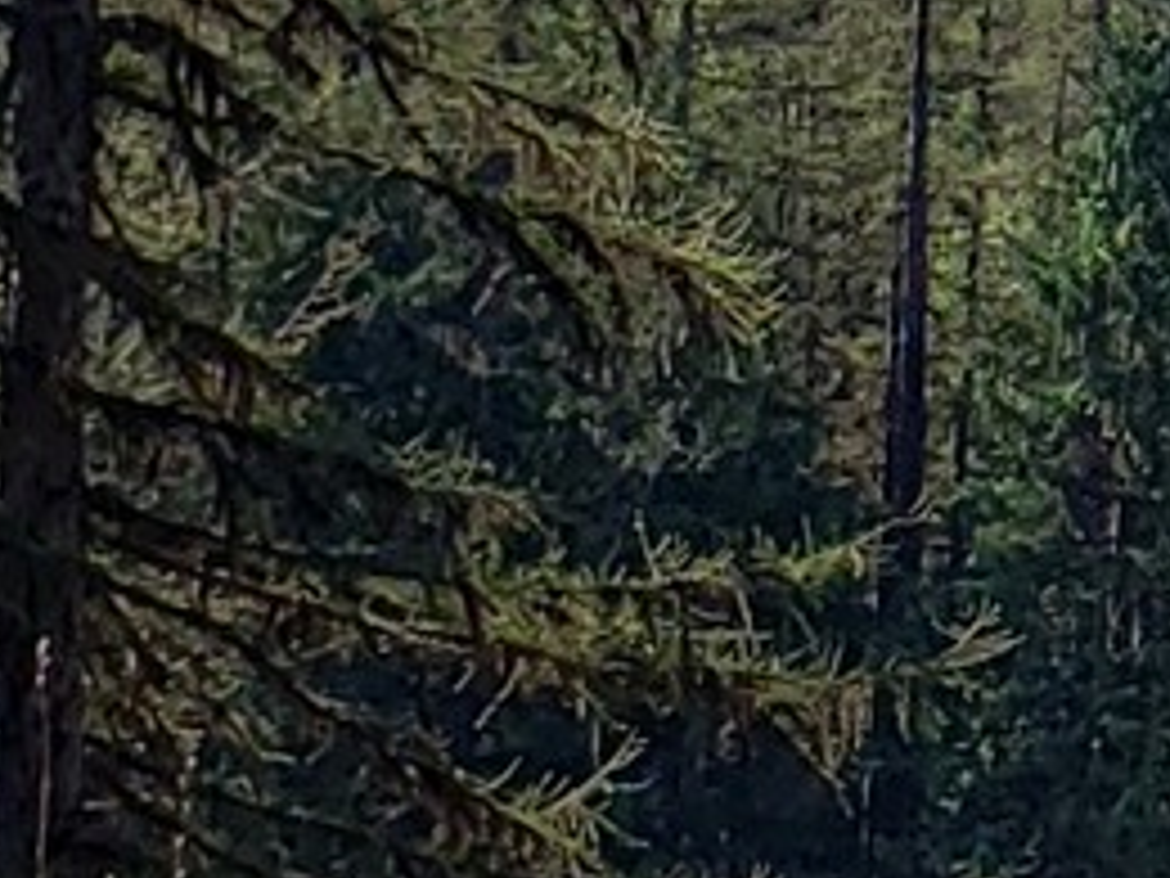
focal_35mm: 205
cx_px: 3132
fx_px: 6929
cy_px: -41
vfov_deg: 7.2
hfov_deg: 8.5
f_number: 2.4
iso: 50
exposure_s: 1/1084
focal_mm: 4.3
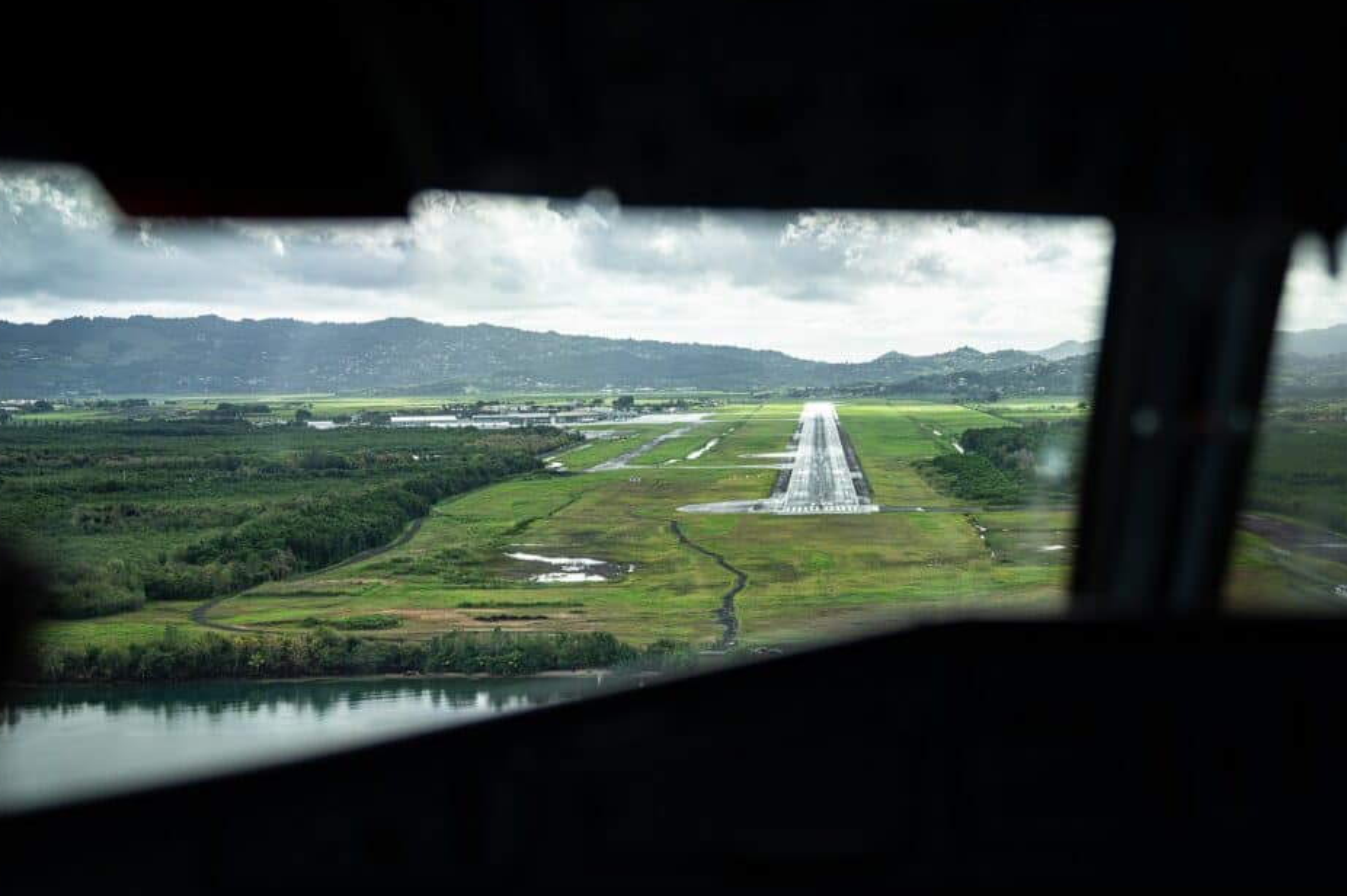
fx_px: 1944
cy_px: 429
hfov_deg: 38.2
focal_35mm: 52
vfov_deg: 26.0
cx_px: 676
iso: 200
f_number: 2.8
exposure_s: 1/2000
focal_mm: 47
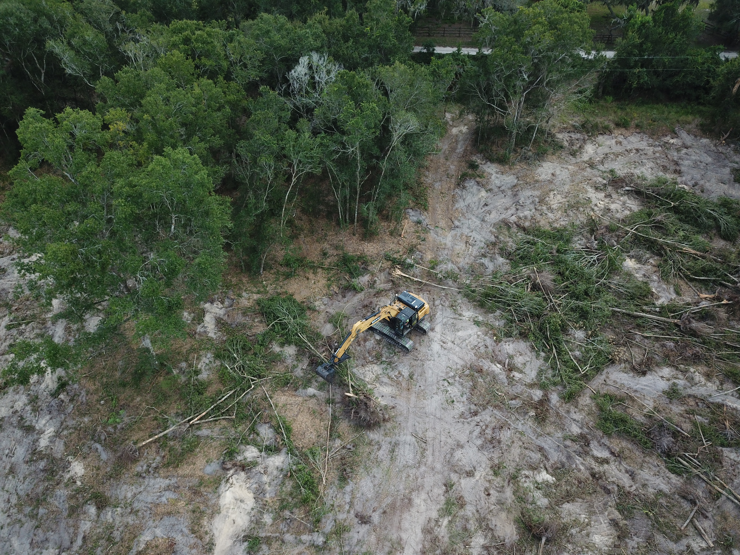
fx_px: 556
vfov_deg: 53.1
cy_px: 278
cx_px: 370
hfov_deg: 67.3
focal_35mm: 26
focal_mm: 4.73
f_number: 2.2
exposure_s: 1/400
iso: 100
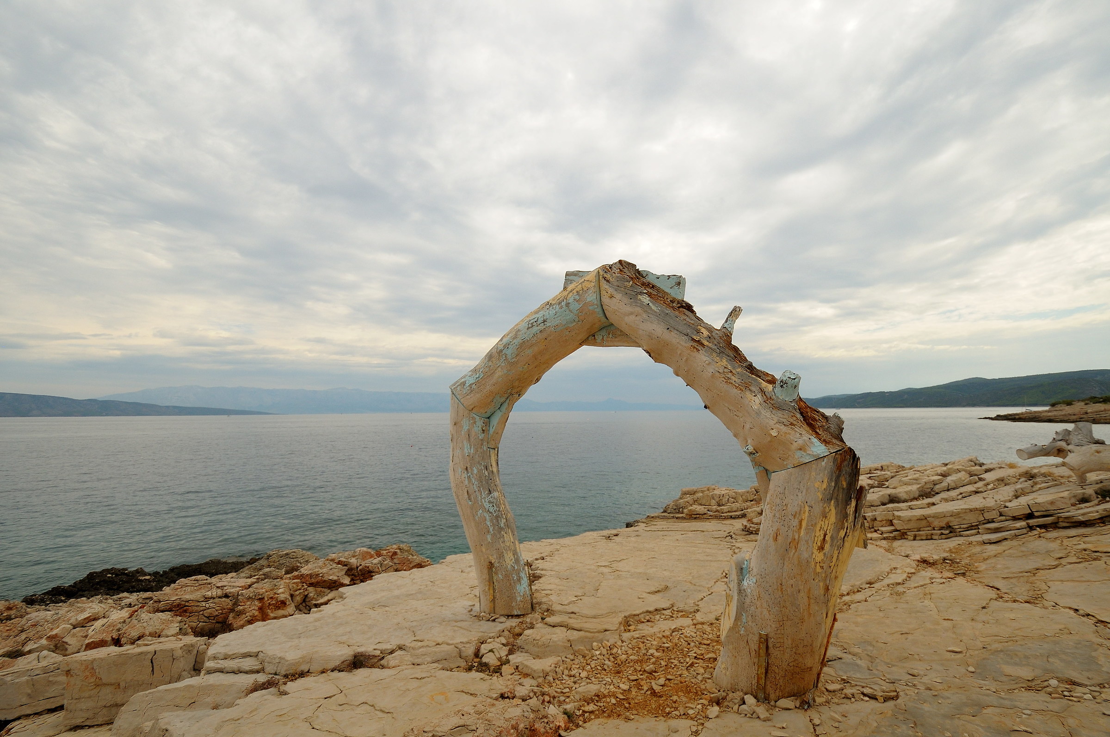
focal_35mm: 15
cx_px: 555
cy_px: 368
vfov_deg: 77.2
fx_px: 462
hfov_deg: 100.5
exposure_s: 1/800
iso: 200
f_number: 7.1
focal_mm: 10
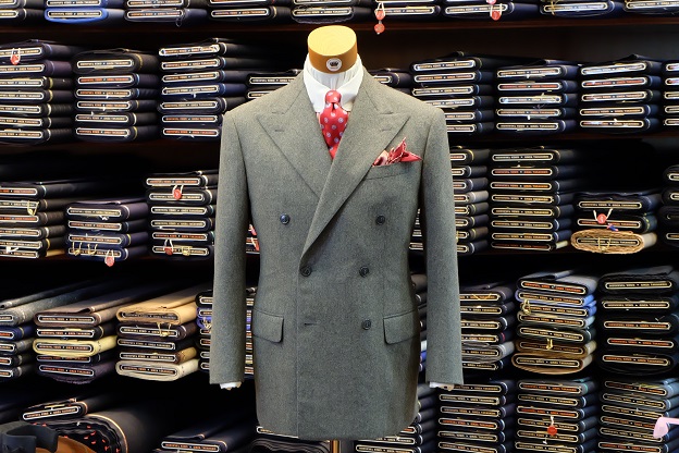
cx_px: 340
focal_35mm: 75
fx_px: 1414
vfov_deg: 18.2
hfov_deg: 27.0
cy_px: 226
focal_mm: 50
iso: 3200
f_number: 5.6
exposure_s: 1/26
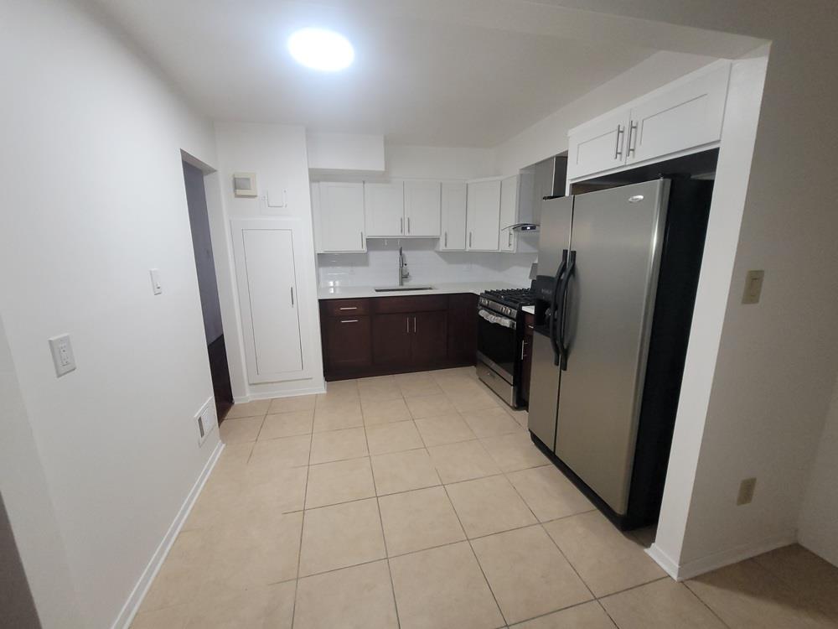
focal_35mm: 13
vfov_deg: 89.9
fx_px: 315
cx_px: 419
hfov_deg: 106.2
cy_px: 314
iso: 320
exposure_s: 1/60
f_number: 2.2
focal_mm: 2.2
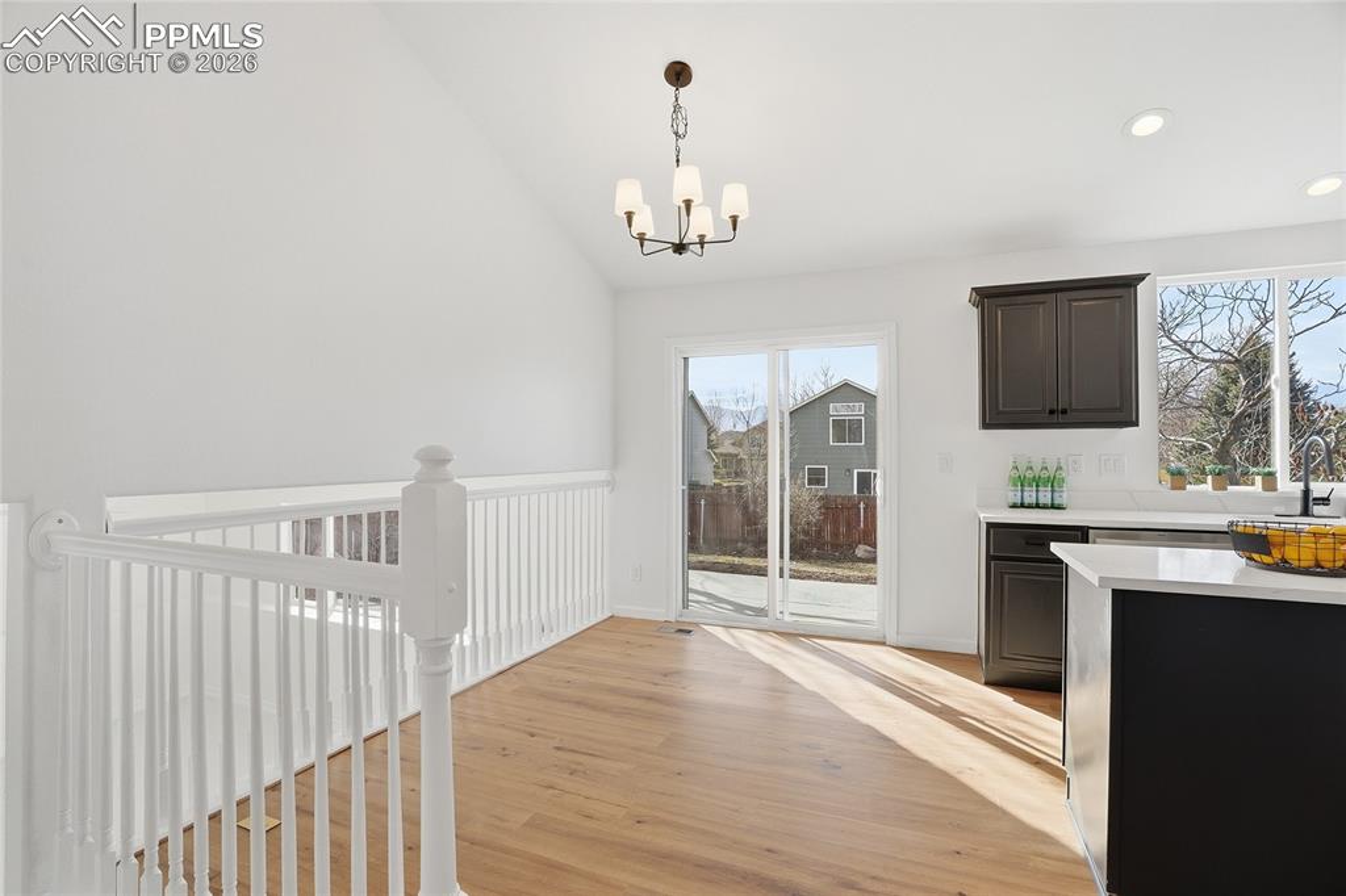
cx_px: 673
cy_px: 448
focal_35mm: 16
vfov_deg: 73.7
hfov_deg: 96.8
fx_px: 598
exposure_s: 1/1000
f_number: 8
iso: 500
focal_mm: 16
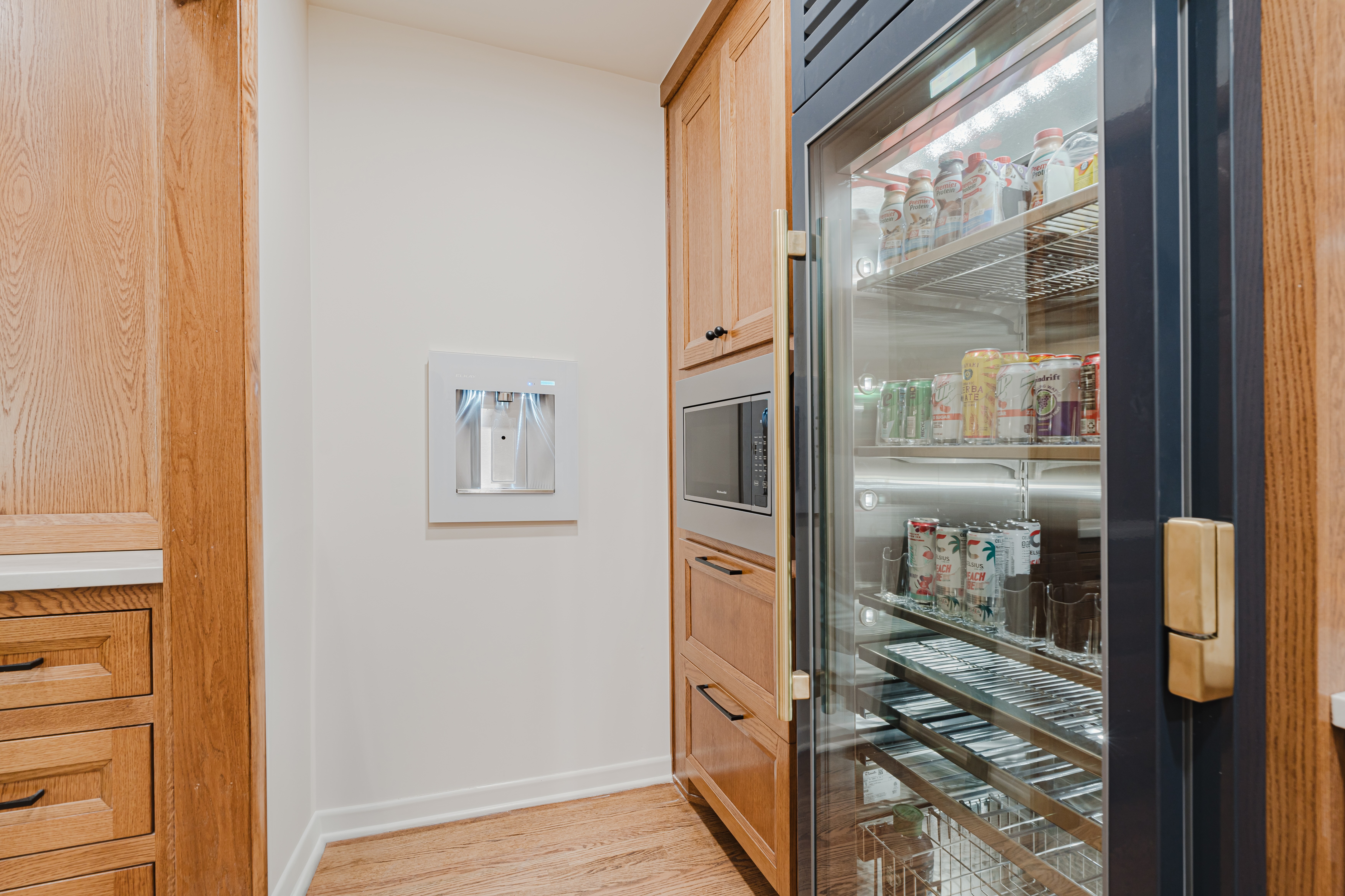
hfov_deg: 96.7
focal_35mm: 16
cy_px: 448
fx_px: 598
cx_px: 672
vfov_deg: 73.7
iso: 200
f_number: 8
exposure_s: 1/15
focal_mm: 16
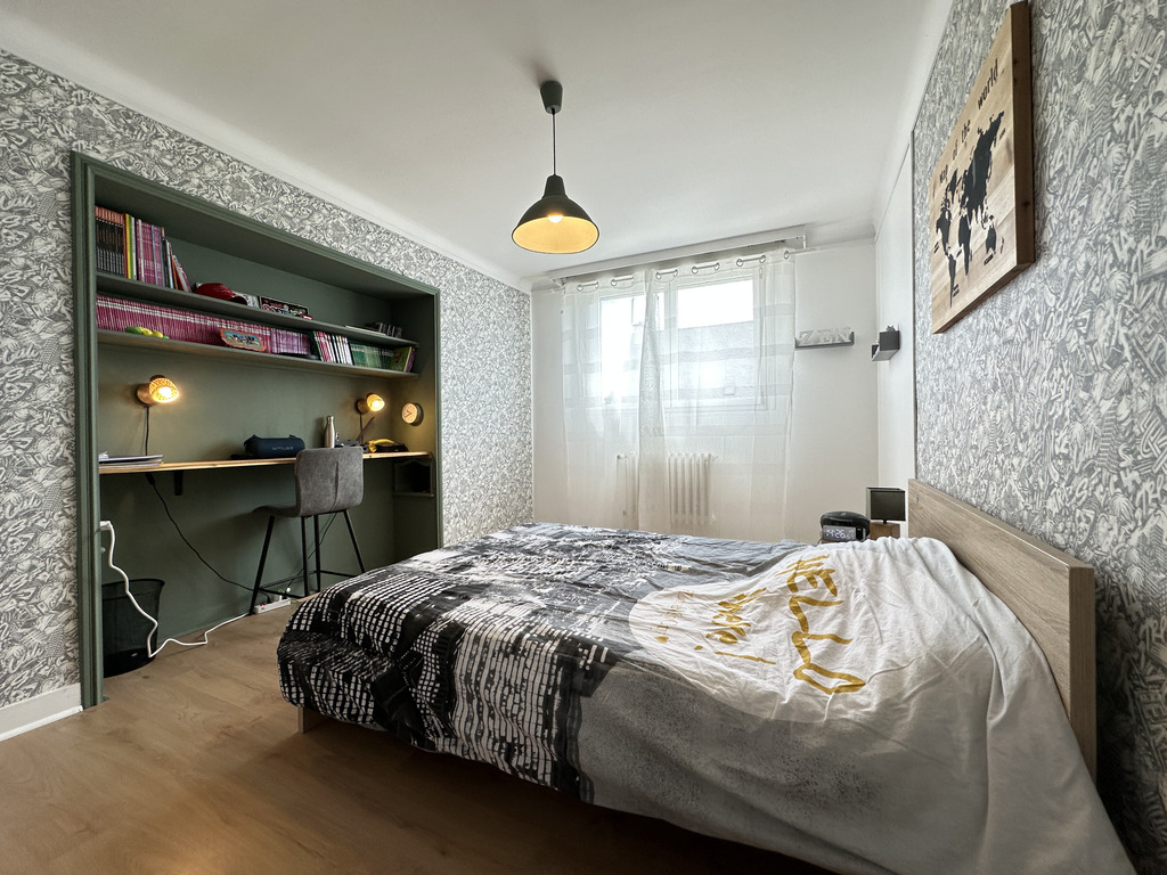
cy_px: 438
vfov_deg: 85.7
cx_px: 584
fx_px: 472
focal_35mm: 14
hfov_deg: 102.1
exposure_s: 1/100
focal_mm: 2.22
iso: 80
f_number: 2.2
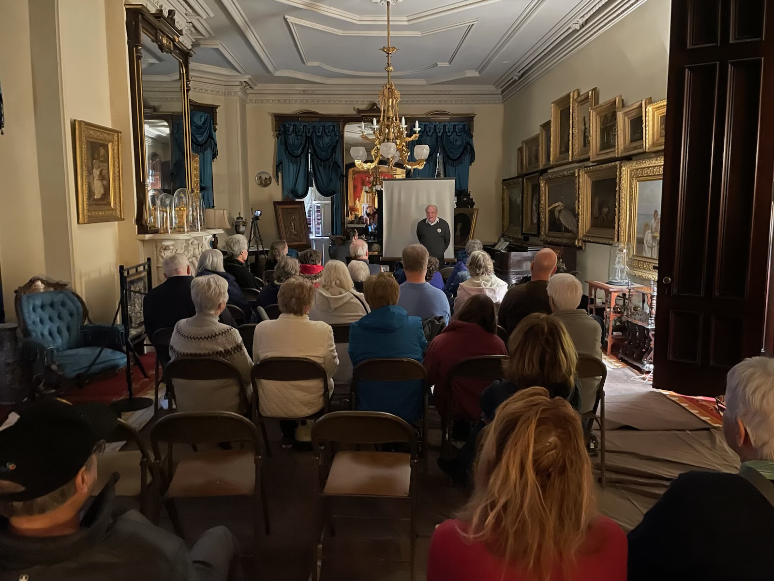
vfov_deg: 53.1
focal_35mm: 26
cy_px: 290
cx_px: 387
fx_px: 581
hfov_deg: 67.3
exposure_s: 1/15
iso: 1000
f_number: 1.6
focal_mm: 4.2
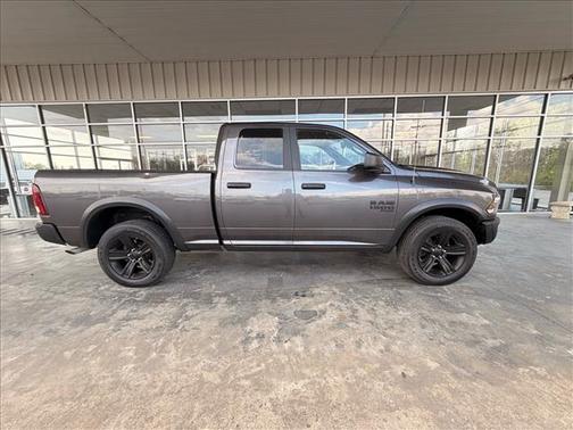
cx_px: 286
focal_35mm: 14
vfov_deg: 85.7
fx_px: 232
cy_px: 215
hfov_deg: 102.1
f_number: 2.2
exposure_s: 1/154
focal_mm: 2.22
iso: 50
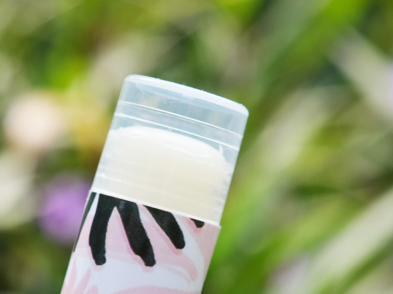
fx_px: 1998
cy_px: 345
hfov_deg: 11.2
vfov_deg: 8.4
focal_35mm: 176
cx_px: 88
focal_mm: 35
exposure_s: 1/400
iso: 320
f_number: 5.6
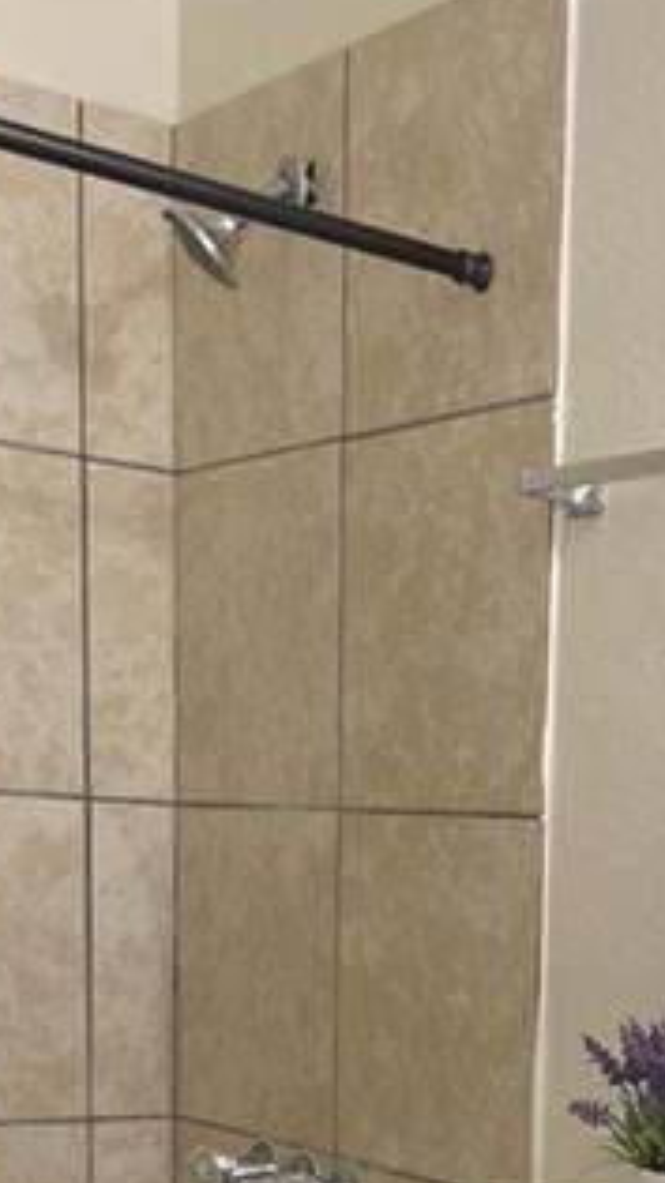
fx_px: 2165
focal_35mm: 69
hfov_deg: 16.9
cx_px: 729
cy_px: 1236
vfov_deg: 28.3
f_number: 1.6
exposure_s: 1/60
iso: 80
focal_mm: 4.2
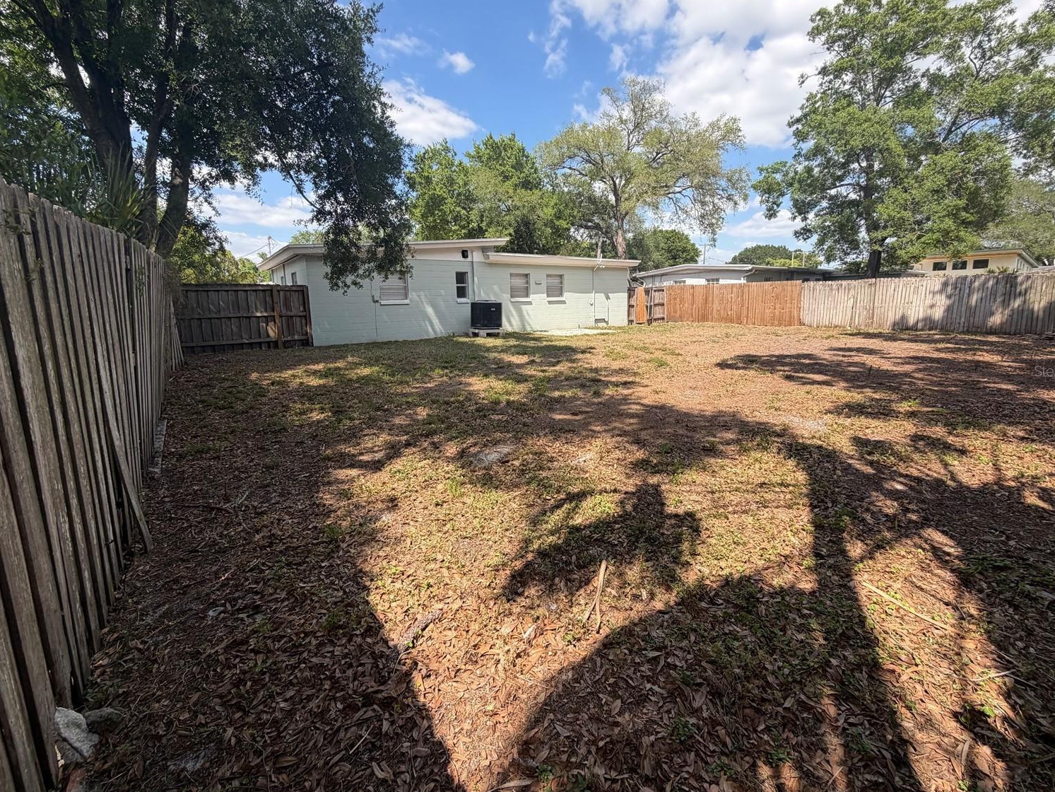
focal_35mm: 15
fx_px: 457
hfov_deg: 98.2
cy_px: 371
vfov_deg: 81.7
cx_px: 536
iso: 40
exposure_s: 1/717
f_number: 2.2
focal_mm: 2.22
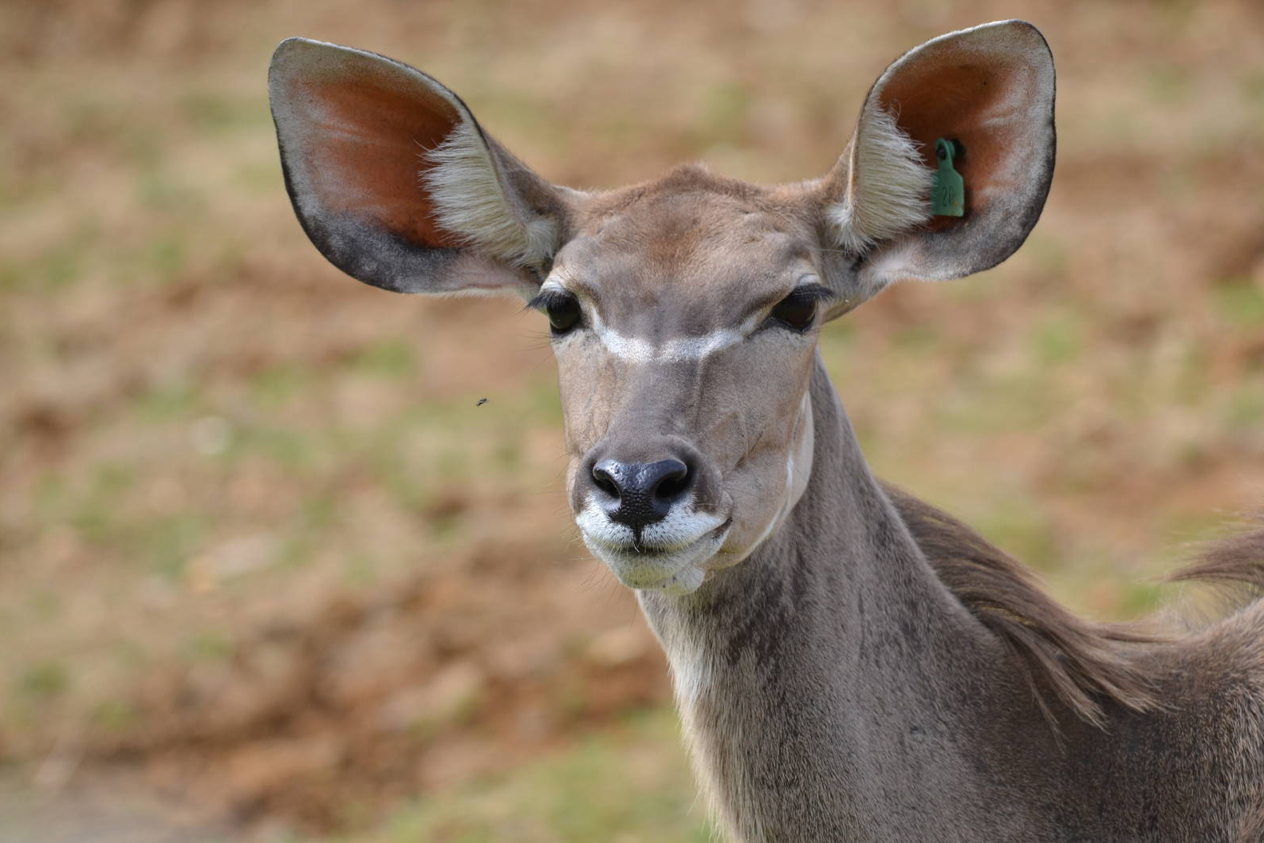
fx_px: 18609
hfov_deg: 3.9
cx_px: 630
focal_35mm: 530
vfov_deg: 2.6
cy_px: 425
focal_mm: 350
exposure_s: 1/640
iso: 400
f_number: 6
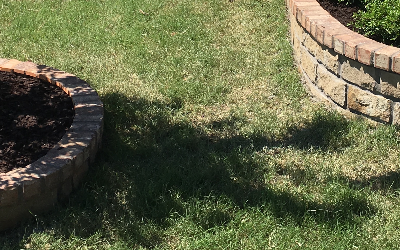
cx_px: 252
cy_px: -32
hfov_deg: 25.1
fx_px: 894
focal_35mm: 82
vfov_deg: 15.5
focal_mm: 4.15
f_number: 2.2
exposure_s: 1/1637
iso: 25
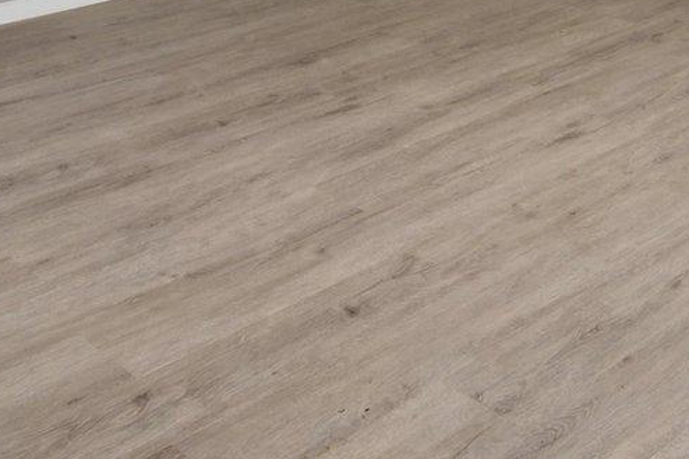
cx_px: 672
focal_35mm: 58
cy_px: -294
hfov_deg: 32.1
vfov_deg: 19.3
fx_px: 1110
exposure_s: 1/10
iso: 400
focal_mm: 14
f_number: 8
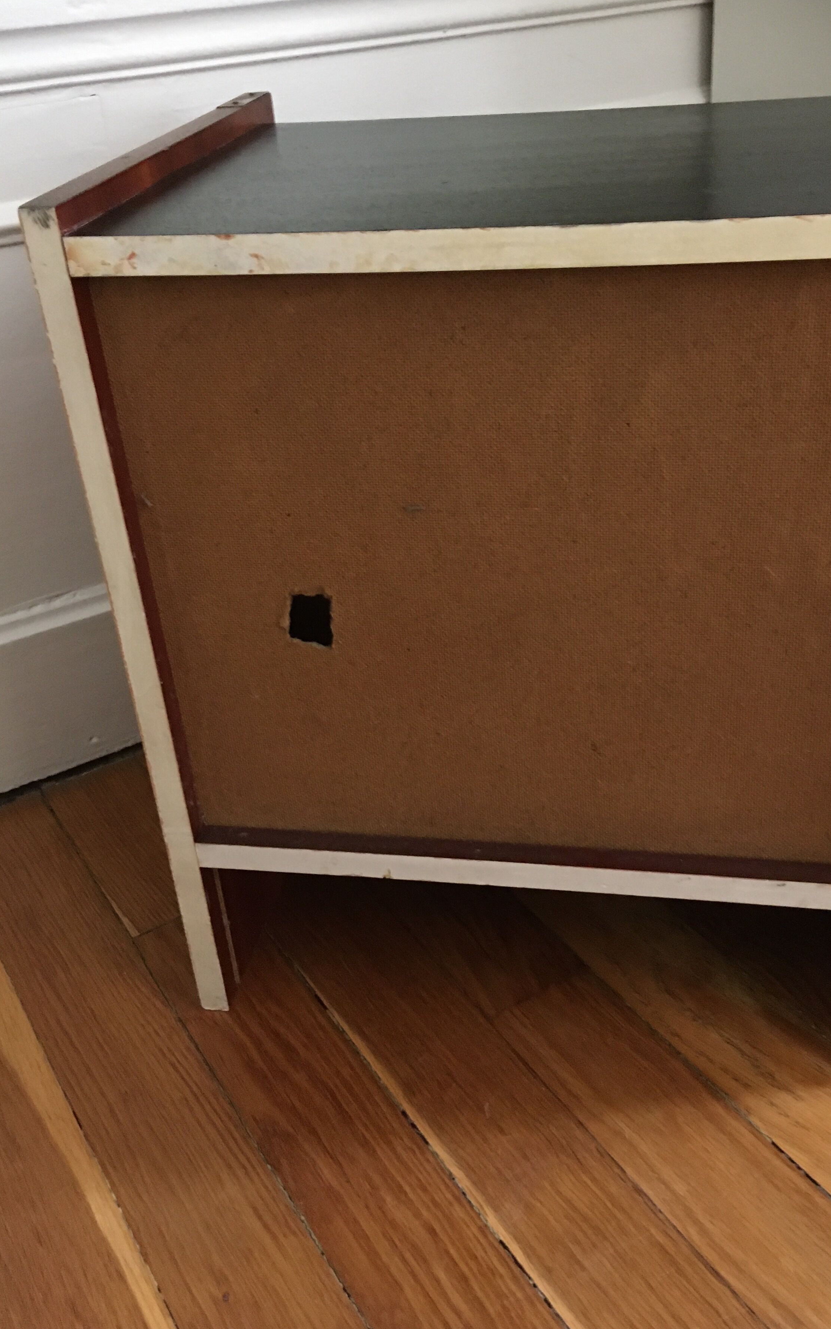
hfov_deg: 36.2
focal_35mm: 35
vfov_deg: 55.2
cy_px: 591
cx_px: 471
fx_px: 1268
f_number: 2.2
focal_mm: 4.15
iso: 400
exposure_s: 1/17
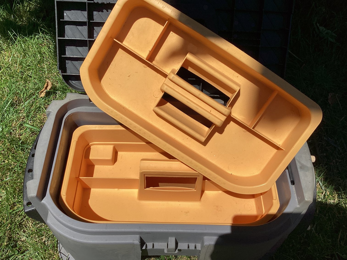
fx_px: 311
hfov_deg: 58.3
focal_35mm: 31
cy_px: 130
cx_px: 174
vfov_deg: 45.4
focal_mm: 3.3
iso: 25
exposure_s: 1/2717
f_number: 2.4
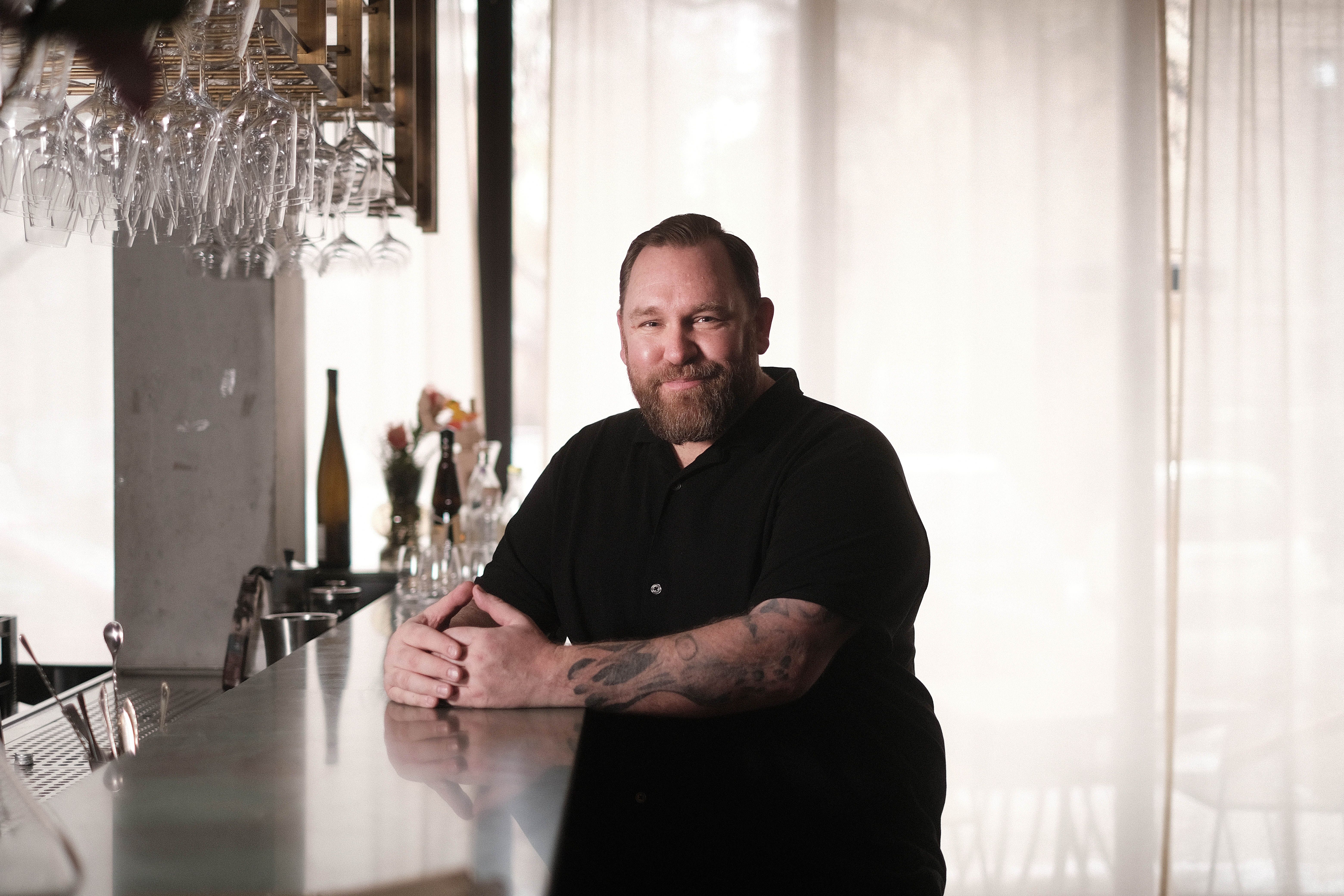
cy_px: 448
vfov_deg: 25.5
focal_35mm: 53
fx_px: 1979
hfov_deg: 37.5
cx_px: 672
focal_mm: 35
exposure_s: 1/250
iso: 320
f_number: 1.4
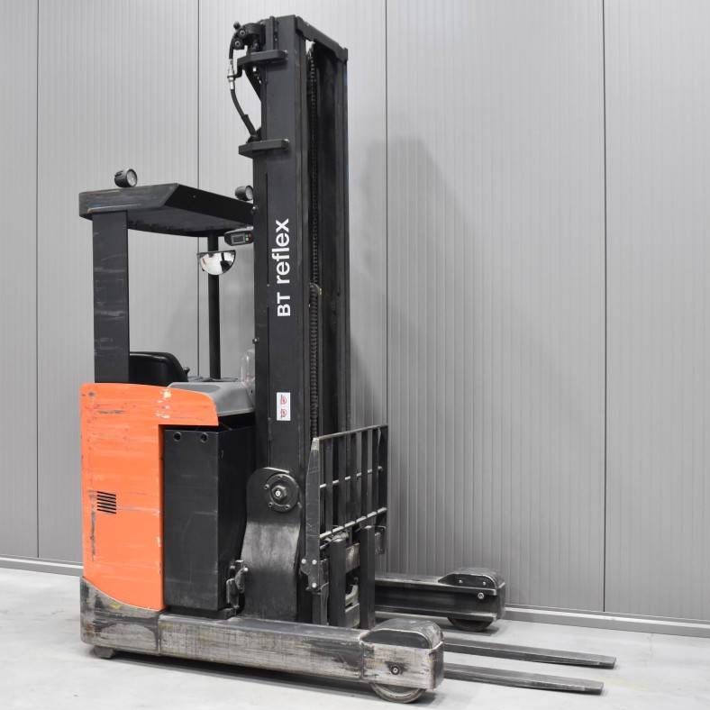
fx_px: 1036
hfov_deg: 37.7
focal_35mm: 45
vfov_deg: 37.8
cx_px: 281
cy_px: 360
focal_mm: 23
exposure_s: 1/30
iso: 1600
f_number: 5
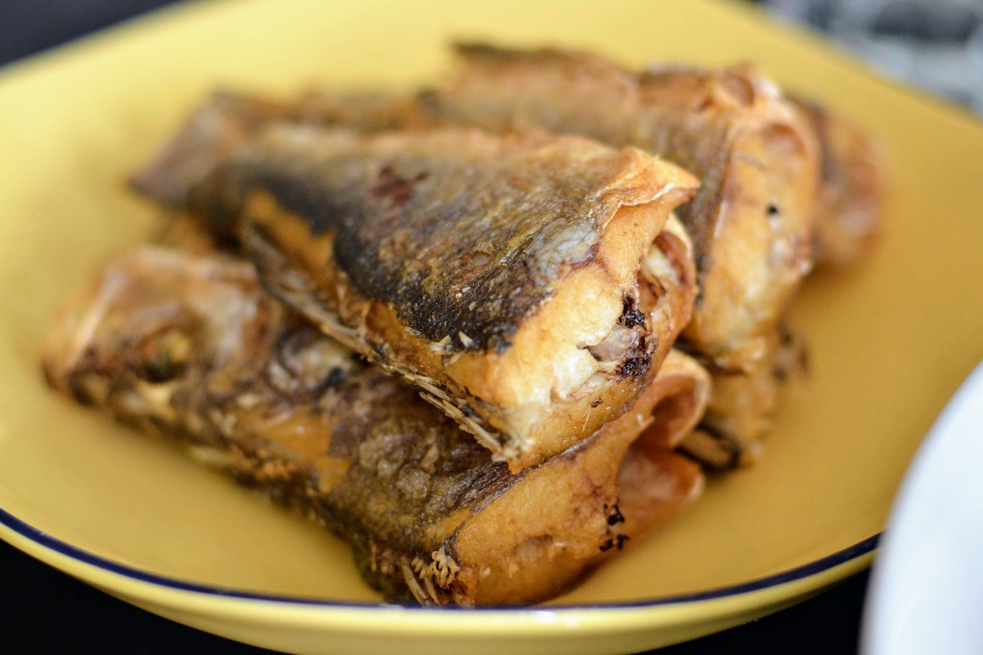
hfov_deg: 26.6
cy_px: 327
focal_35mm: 76
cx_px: 498
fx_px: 2075
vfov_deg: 18.0
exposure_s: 1/500
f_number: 2.5
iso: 800
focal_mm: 50
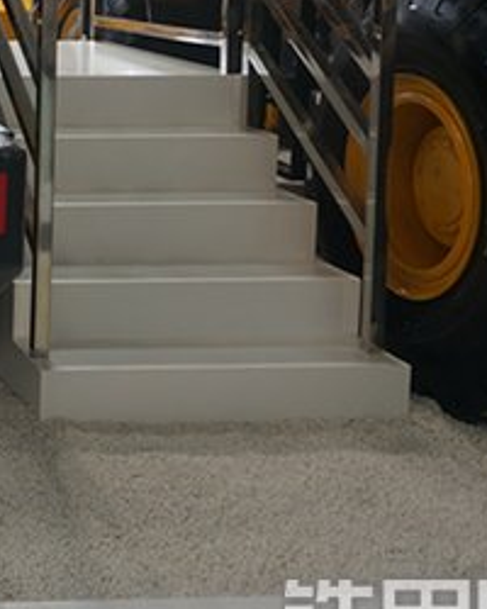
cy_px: 35
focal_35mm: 72
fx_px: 1297
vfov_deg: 25.4
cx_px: -377
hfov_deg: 17.5
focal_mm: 16
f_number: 4
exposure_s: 1/60
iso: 160
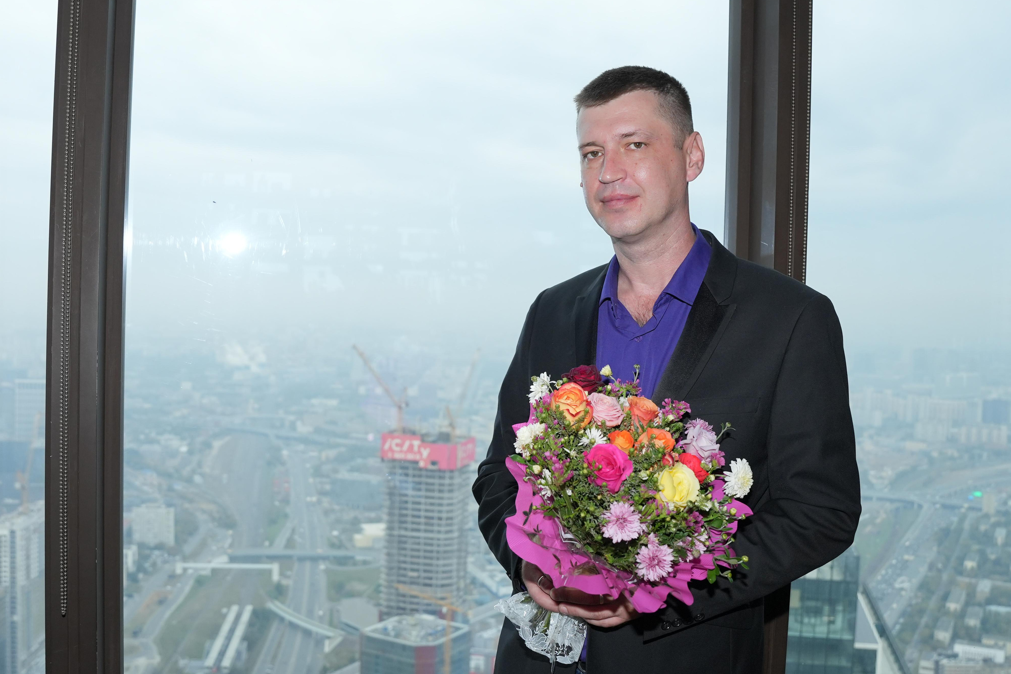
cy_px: 331
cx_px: 506
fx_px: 1039
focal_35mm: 37
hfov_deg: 51.9
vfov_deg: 35.9
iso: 800
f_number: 4
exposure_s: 1/1250
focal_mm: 24
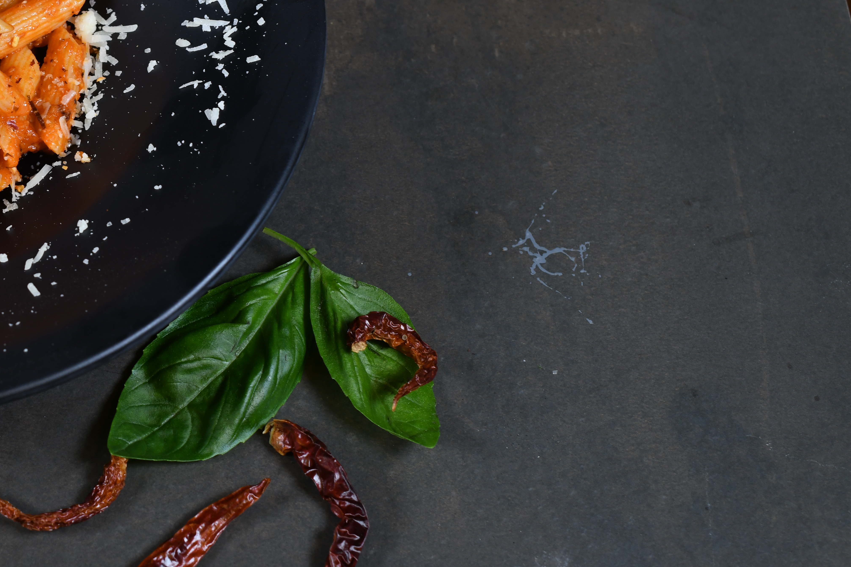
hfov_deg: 19.3
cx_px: -1
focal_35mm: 103
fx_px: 2435
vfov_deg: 13.3
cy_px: 204
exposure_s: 1/60
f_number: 6.3
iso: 400
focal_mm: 50
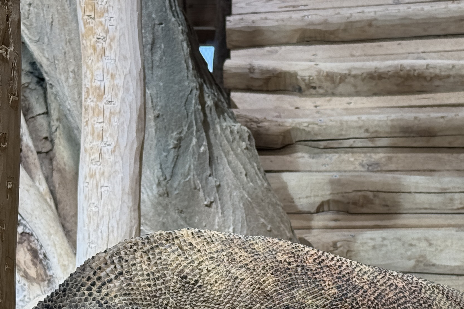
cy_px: 198
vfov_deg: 11.3
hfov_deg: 16.9
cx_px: 281
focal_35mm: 121
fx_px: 1559
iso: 100
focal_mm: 6.76
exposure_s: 1/220
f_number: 1.78
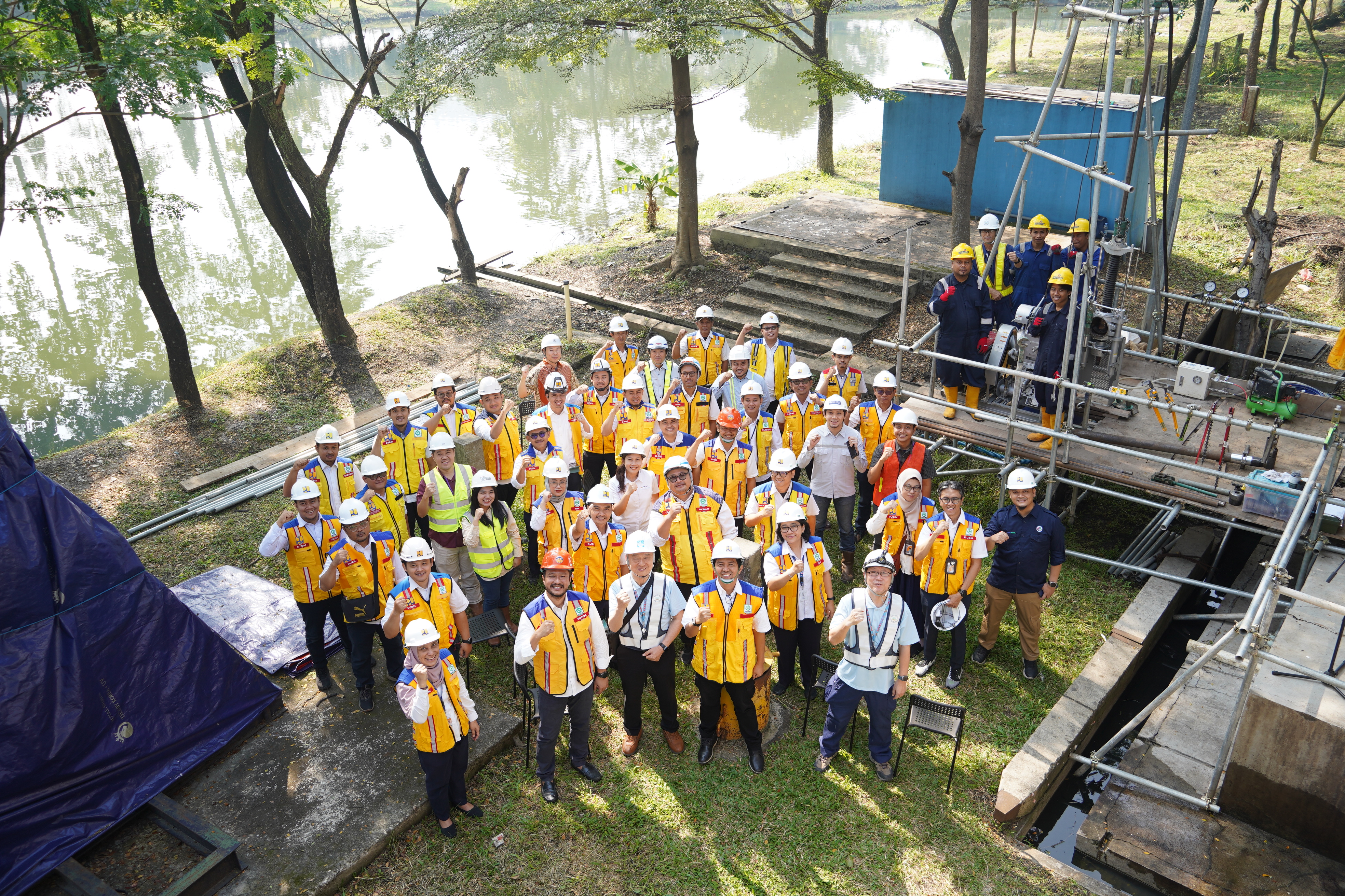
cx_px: 672
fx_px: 1046
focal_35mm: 28
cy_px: 448
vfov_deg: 46.4
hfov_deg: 65.5
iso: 160
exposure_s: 1/200
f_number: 4
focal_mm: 28
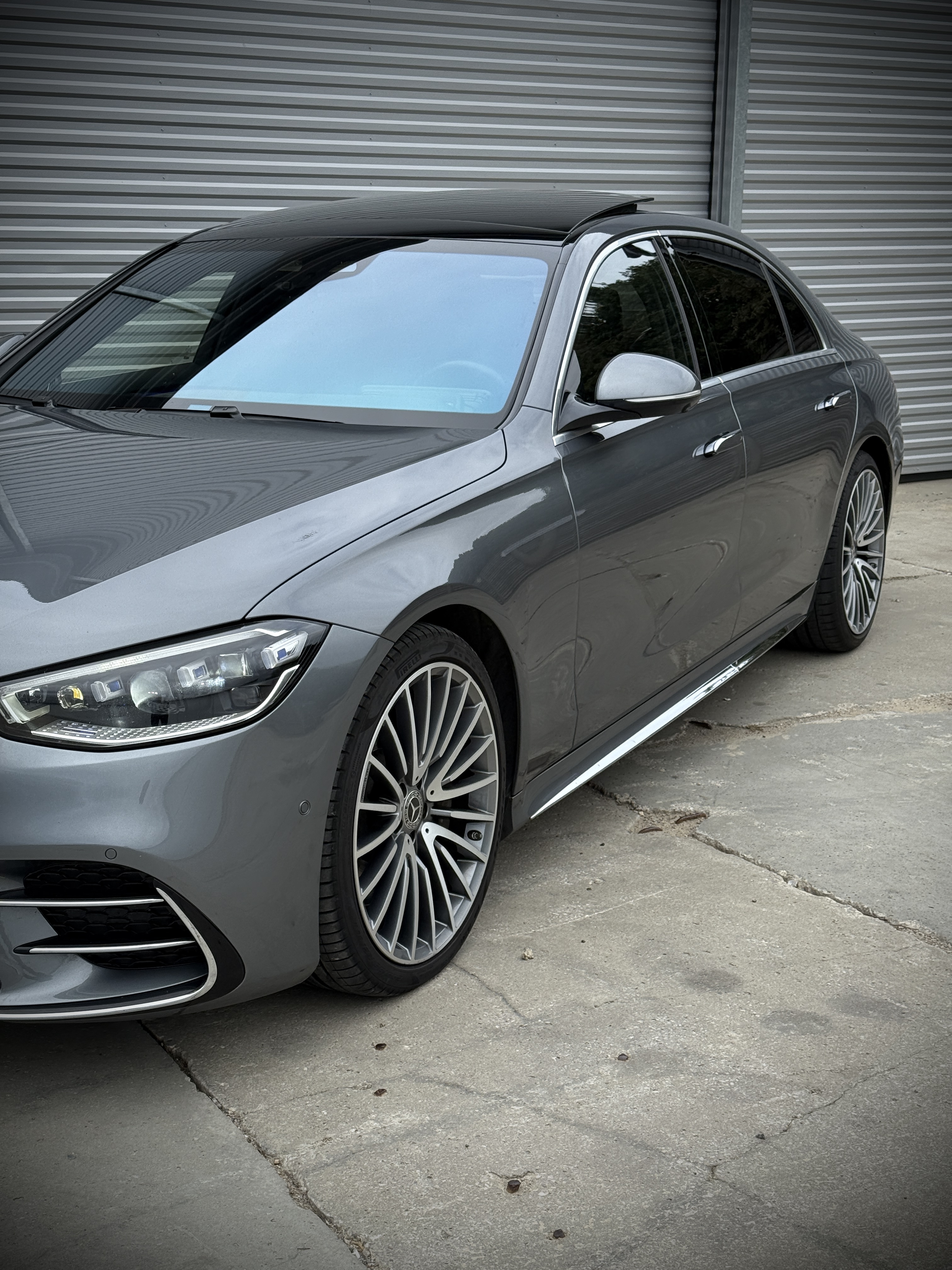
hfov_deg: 30.3
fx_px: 1760
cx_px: 476
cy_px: 635
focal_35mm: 48
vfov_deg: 39.7
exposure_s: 1/3096
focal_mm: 6.76
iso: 100
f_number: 1.78
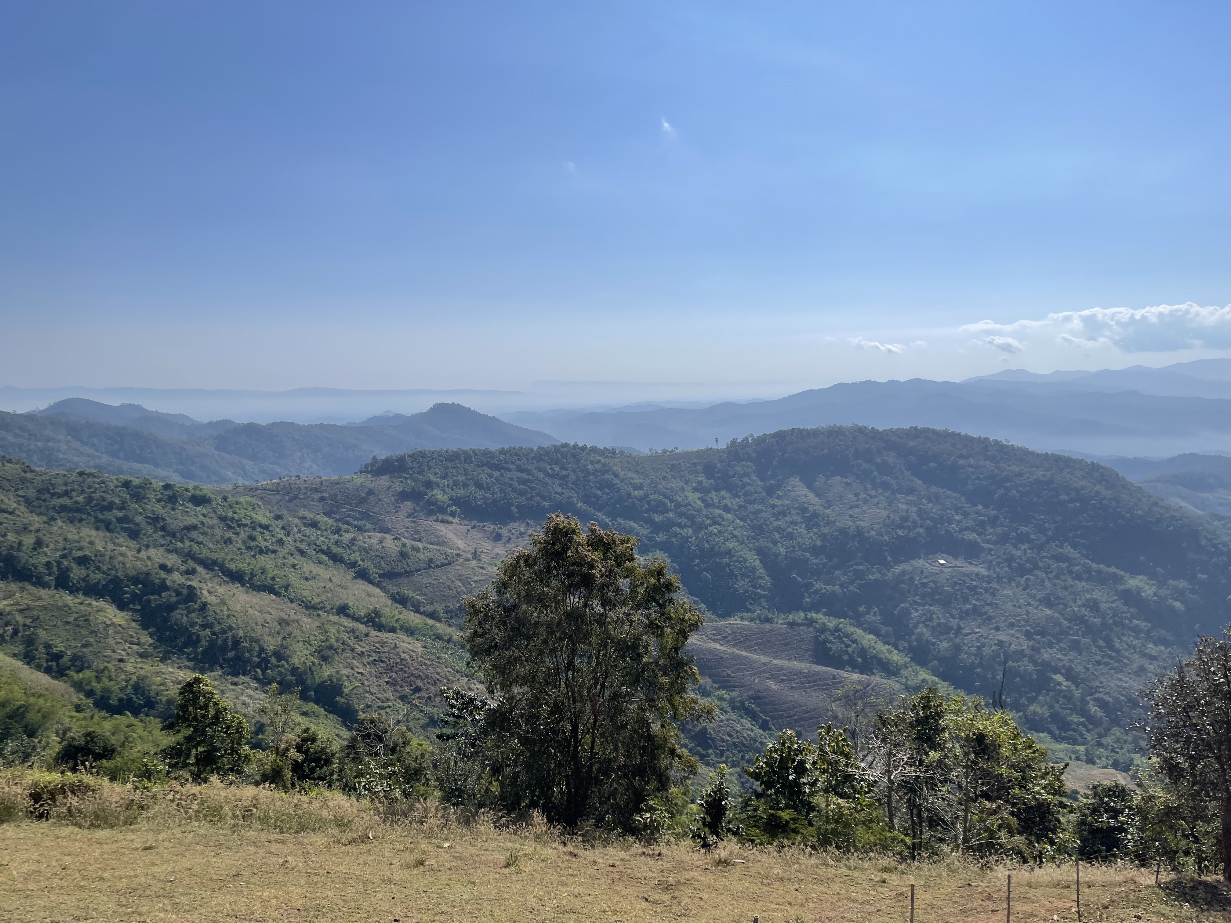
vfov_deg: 54.9
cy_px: 462
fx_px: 889
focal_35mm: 25
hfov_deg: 69.4
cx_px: 616
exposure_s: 1/8547
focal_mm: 5.1
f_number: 1.6
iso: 32
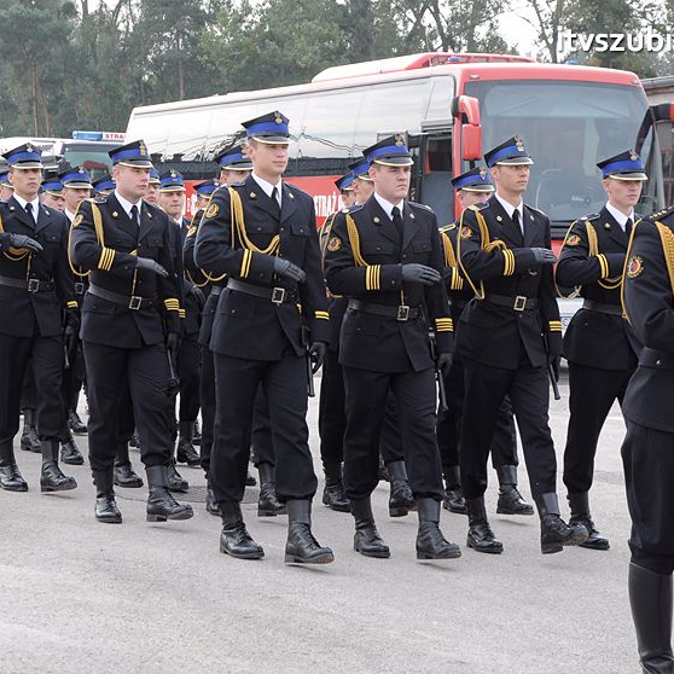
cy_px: 340
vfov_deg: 17.9
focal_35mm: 97
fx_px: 2137
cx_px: 242
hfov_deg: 17.9
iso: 500
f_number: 8
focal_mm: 50
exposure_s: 1/250
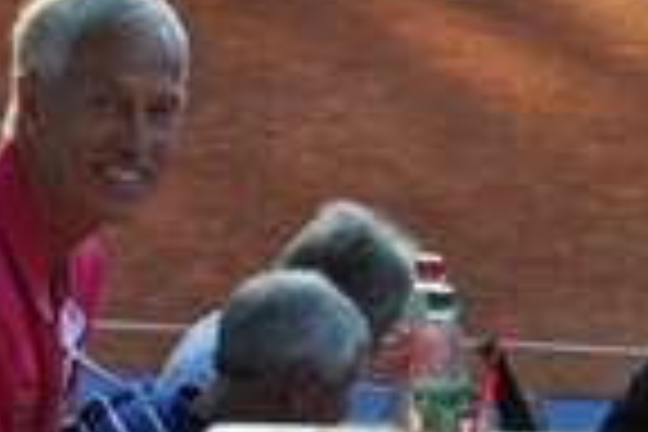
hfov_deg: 10.5
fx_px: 3528
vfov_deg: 7.0
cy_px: 207
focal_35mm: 196
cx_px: 302
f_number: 6.3
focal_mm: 42
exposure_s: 1/160
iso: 200
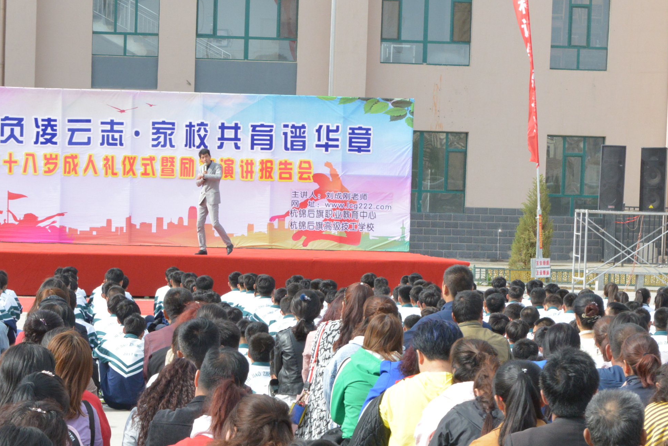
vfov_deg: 10.4
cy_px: 374
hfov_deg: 15.5
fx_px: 2450
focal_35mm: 132
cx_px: 157
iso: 3200
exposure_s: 1/800
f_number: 14
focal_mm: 70
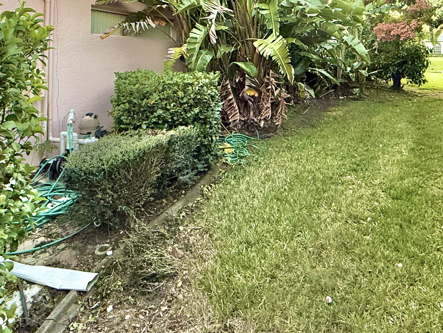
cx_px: 239
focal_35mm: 29
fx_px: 371
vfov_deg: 44.1
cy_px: 35
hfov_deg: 61.6
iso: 250
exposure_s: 1/99
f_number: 2.2
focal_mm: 2.22
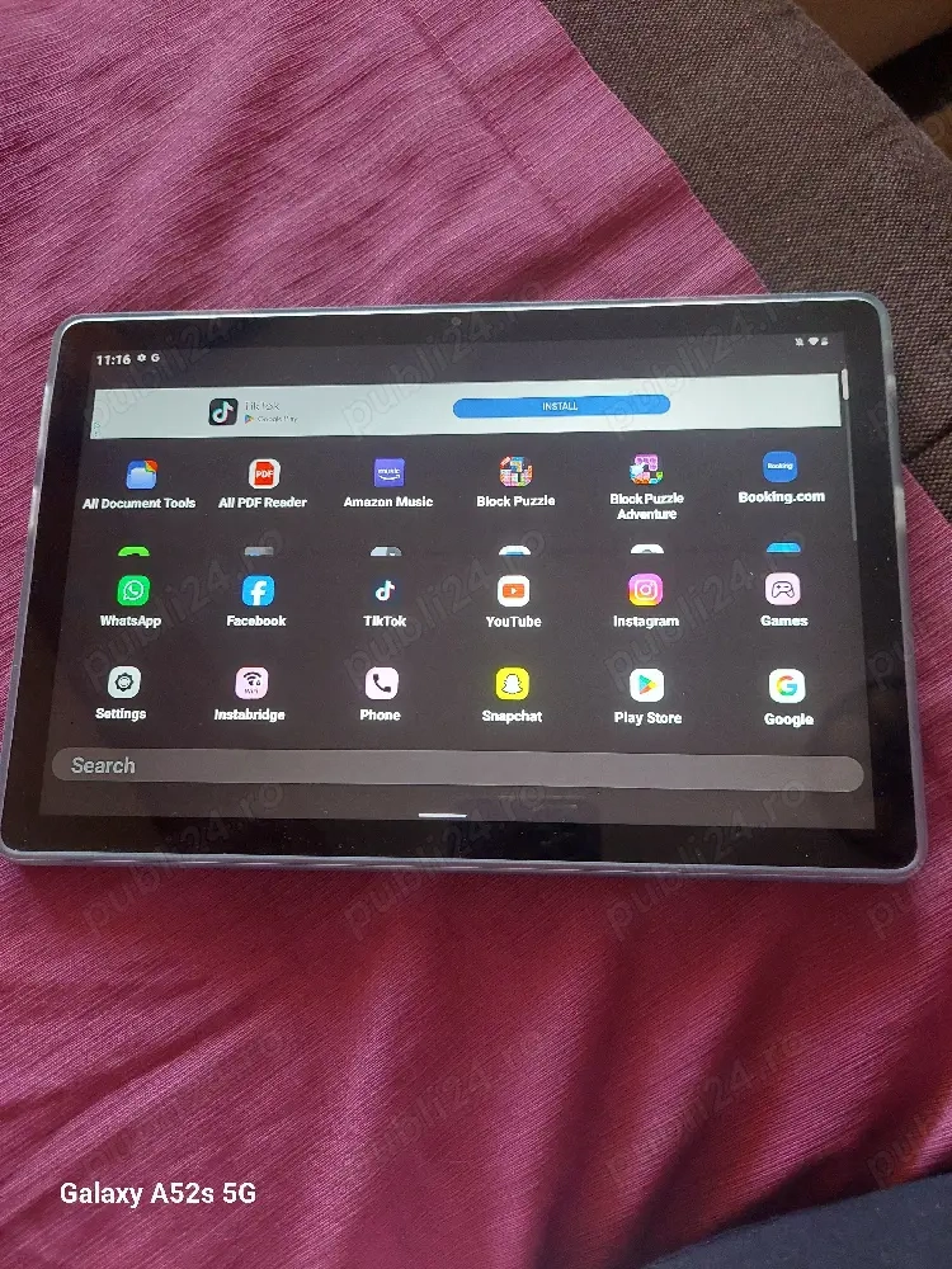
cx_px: 476
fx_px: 917
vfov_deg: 69.4
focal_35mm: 25
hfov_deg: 54.9
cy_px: 634
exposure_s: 1/50
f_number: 1.8
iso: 320
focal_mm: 5.23
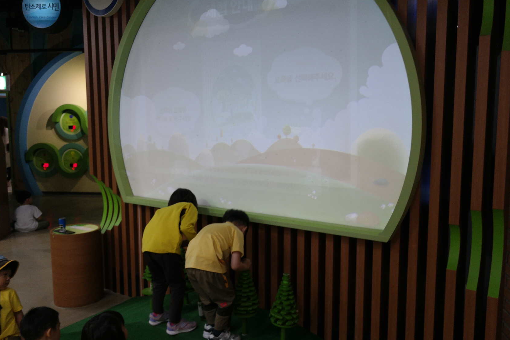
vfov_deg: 42.3
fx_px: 439
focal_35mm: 31
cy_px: 167
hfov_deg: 60.3
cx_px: 257
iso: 400
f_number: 3.5
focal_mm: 20
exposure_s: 1/40
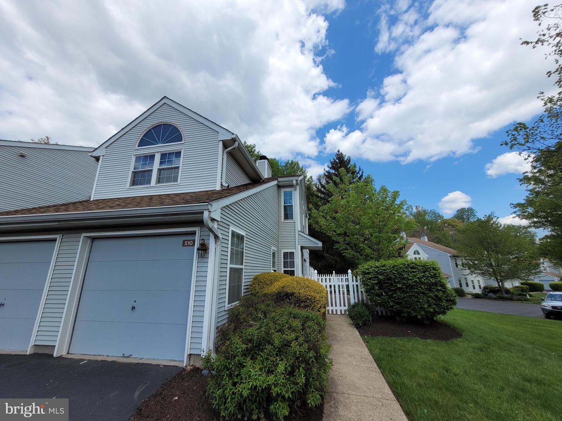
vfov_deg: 89.9
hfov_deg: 106.2
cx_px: 281
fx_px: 211
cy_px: 210
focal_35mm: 13
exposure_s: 1/1746
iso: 40
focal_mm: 1.74
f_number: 2.2
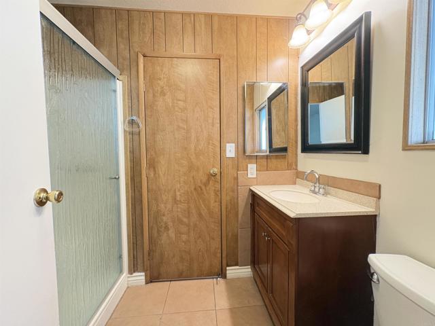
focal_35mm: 14
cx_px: 218
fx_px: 176
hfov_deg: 102.1
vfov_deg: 85.7
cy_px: 163
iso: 800
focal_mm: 2.22
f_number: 2.2
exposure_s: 1/60
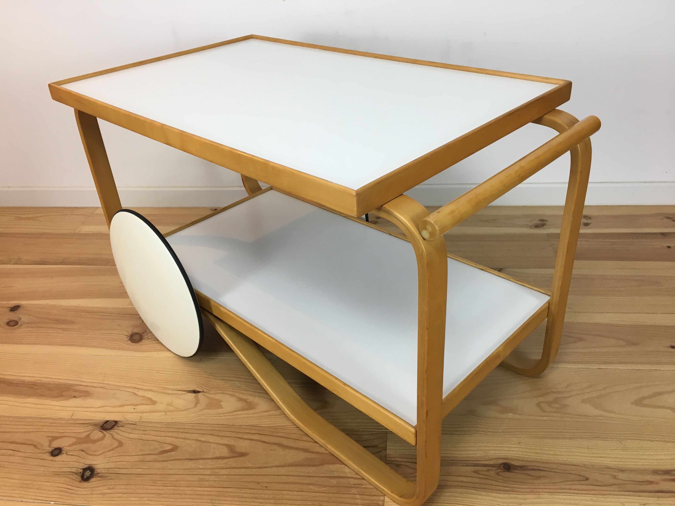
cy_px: 253
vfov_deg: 48.2
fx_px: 565
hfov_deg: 61.7
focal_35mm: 29
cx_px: 338
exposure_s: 1/33
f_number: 2.2
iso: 32
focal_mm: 4.15
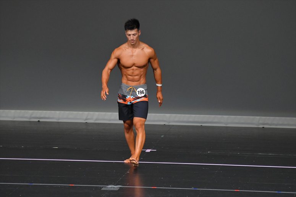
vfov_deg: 4.4
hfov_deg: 6.5
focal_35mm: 315
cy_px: 98
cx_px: 148
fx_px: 2589
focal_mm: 210
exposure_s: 1/400
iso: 4000
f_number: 5.6
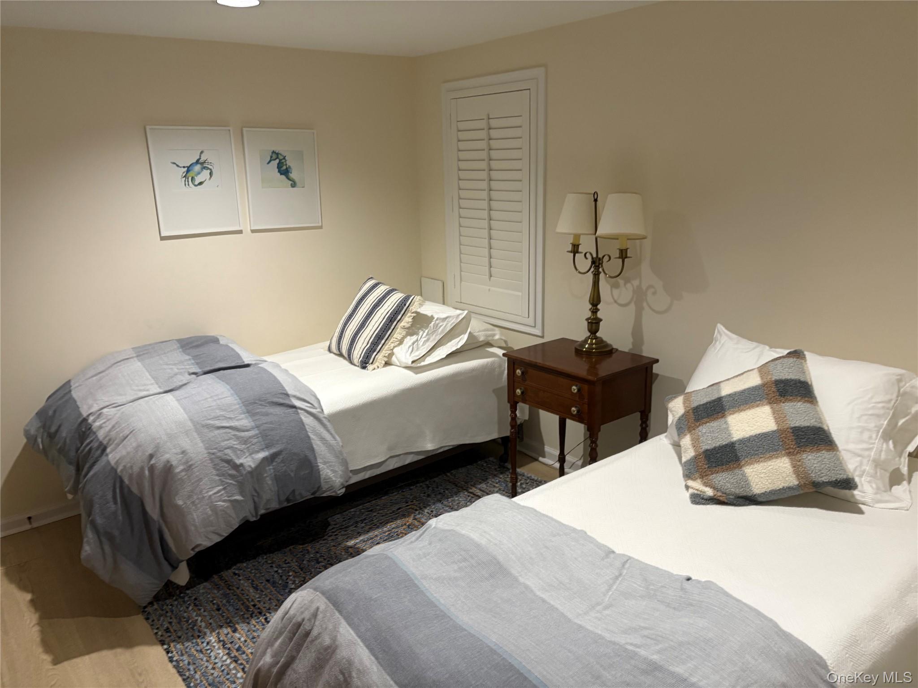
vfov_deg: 53.1
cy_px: 344
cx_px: 459
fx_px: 690
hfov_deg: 67.3
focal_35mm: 26
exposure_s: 1/60
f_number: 1.6
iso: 200
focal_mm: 5.96
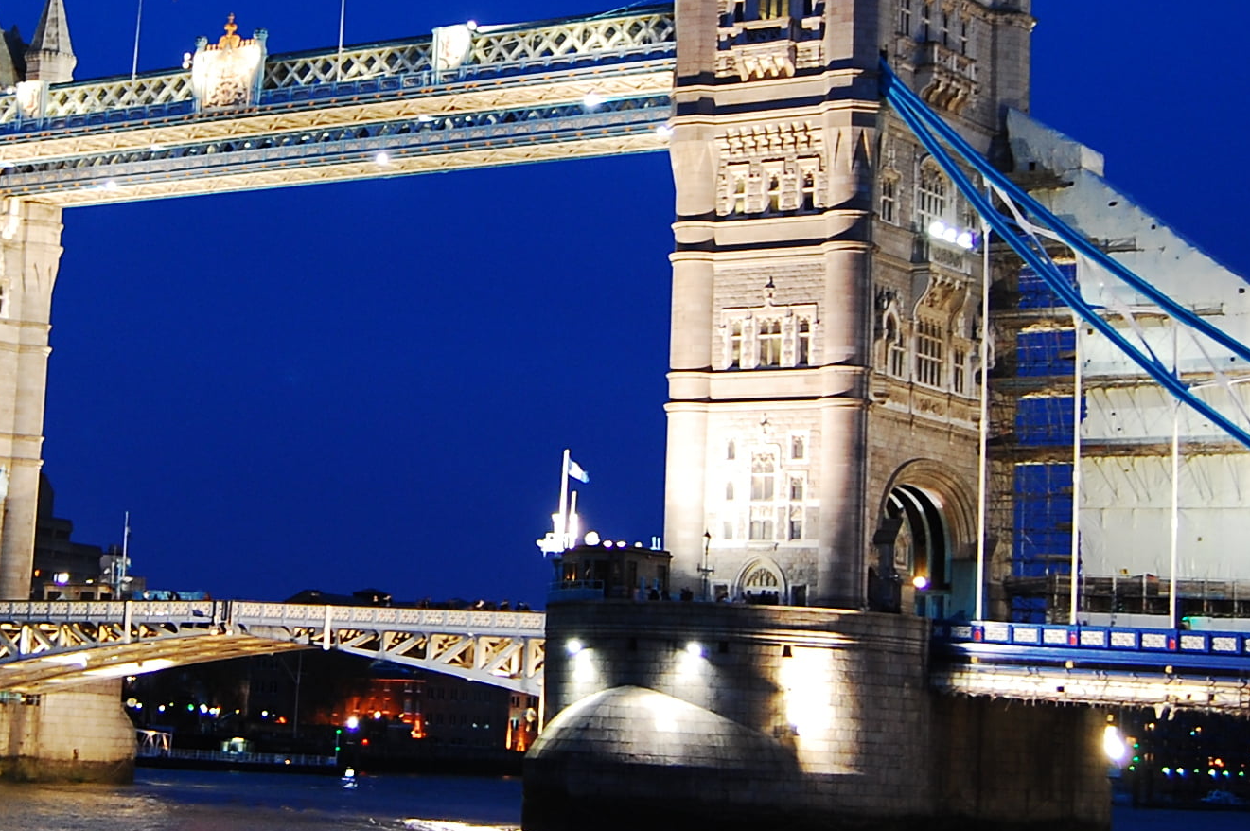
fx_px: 2844
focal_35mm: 82
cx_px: 368
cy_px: 276
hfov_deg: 24.6
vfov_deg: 16.6
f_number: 4
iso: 400
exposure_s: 1/3
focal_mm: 24
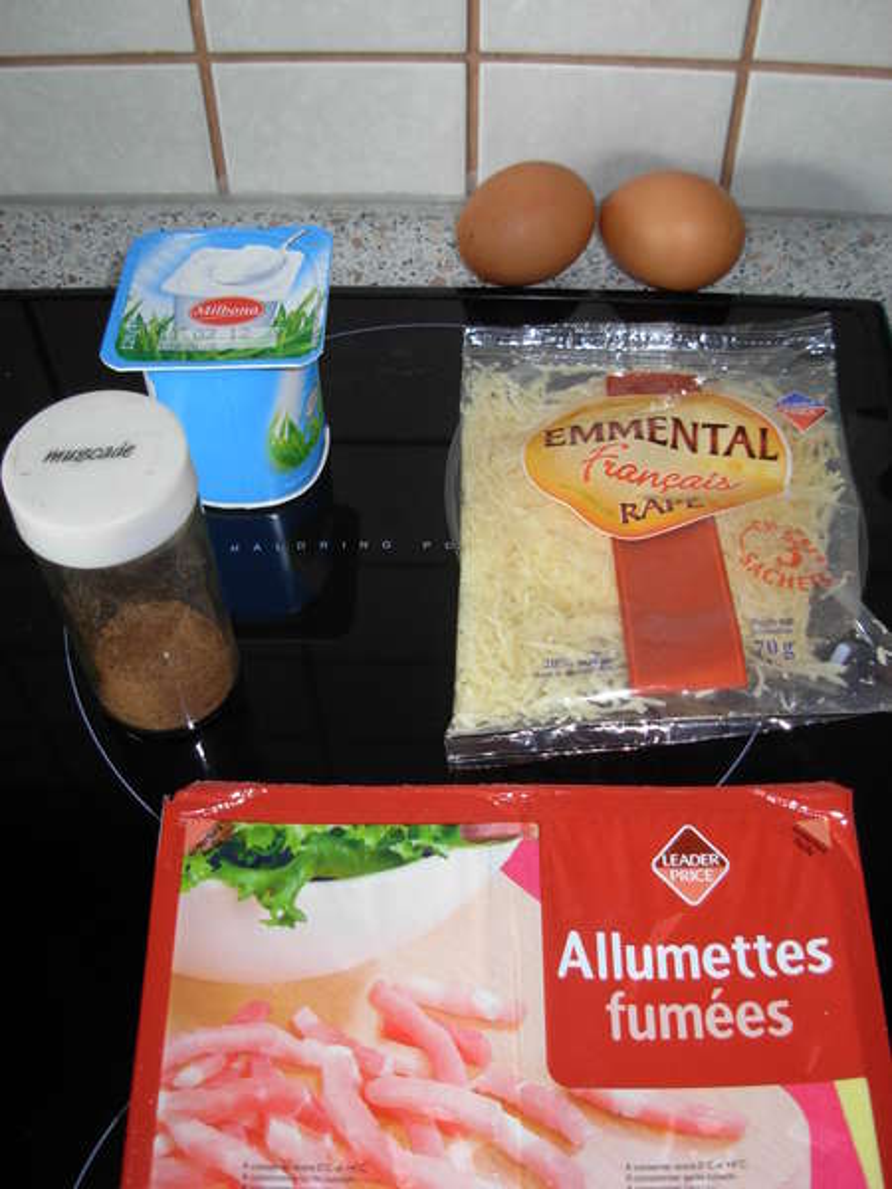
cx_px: 446
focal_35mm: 38
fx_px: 1306
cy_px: 594
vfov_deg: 49.0
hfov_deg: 37.7
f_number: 2.9
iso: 79
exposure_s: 1/22.6
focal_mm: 6.3
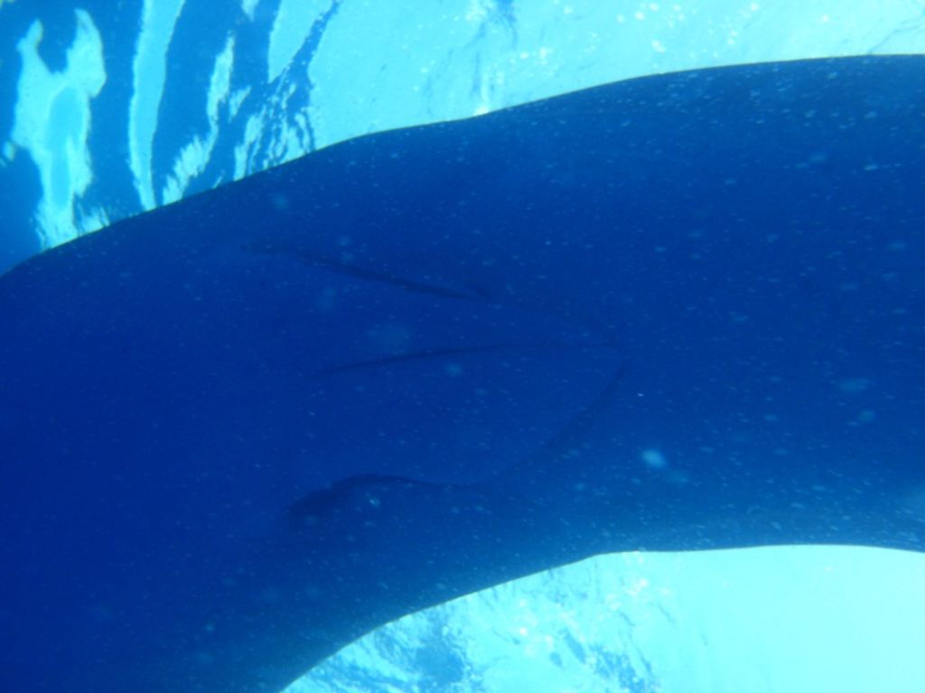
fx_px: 1122
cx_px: 462
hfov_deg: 44.8
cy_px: 346
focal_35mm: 42
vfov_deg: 34.3
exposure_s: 1/160
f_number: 4.3
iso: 64
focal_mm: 7.57
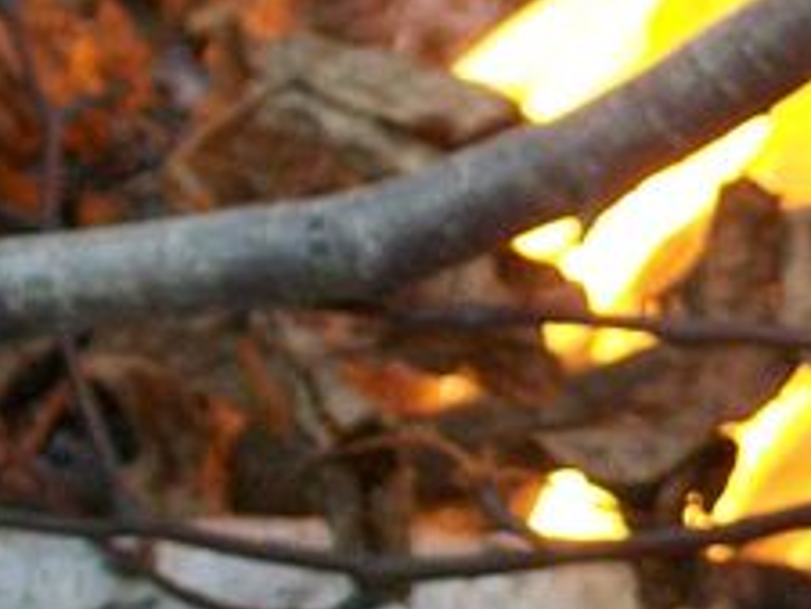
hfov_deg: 6.4
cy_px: 281
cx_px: 1593
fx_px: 7032
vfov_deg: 5.0
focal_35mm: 300
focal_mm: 11.8
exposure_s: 1/100
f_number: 3.8
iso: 124
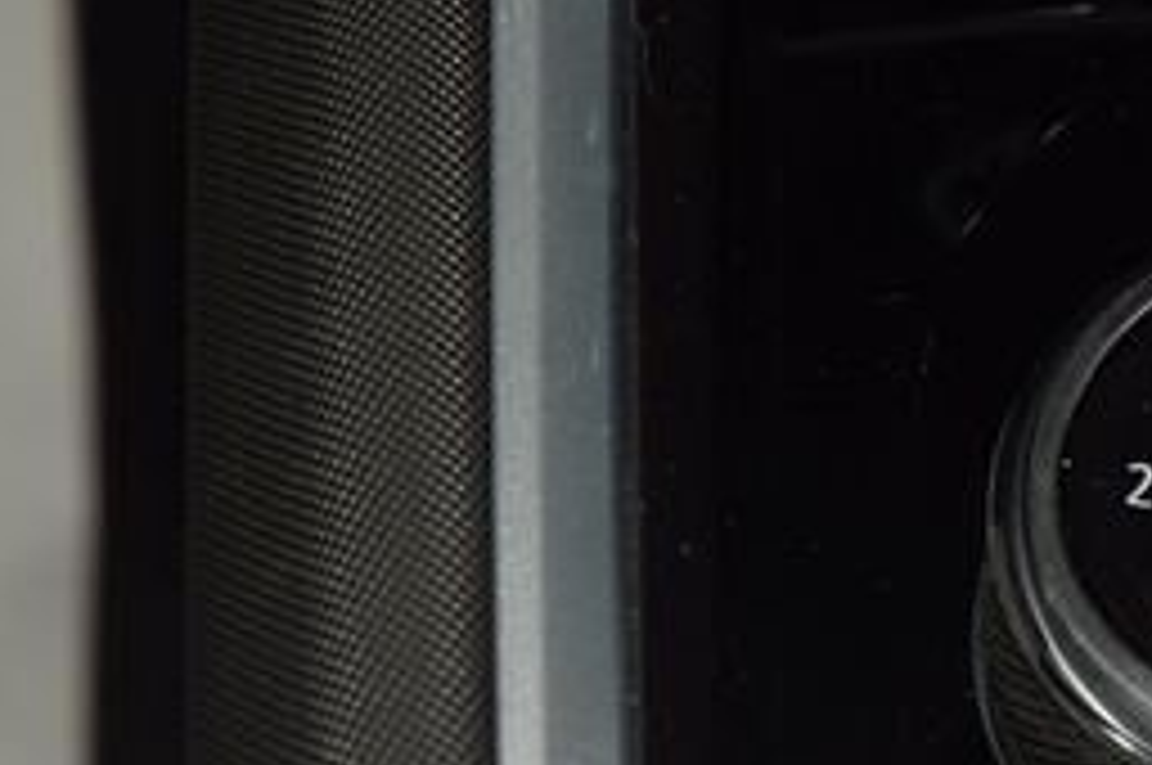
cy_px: 479
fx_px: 8405
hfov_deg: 7.8
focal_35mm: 263
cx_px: 1323
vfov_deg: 5.2
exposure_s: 1/125
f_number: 8
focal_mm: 70
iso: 100
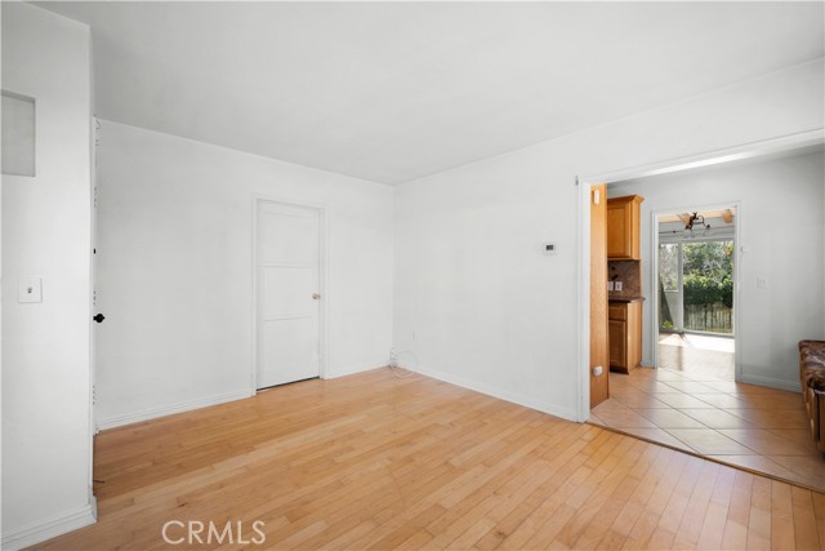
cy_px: 276
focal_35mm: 15
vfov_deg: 77.4
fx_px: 344
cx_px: 412
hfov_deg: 100.4
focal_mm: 15
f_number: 8
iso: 125
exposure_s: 1/8
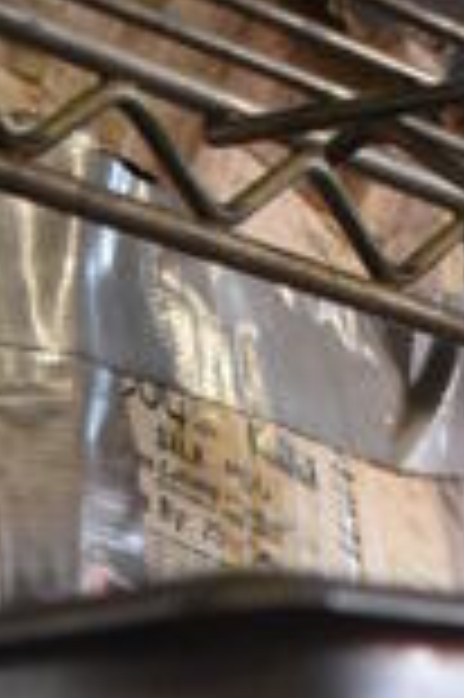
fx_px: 3778
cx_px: 401
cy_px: 1831
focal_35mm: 195
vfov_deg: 9.2
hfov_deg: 7.0
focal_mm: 22
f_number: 3.8
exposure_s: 1/125
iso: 1250
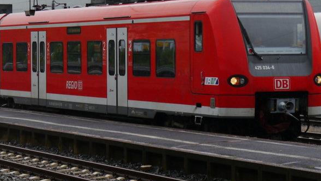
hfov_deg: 12.3
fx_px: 1481
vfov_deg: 7.0
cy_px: 56
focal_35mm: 174
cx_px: 48
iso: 160
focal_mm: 39
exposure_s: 1/160
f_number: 5.6
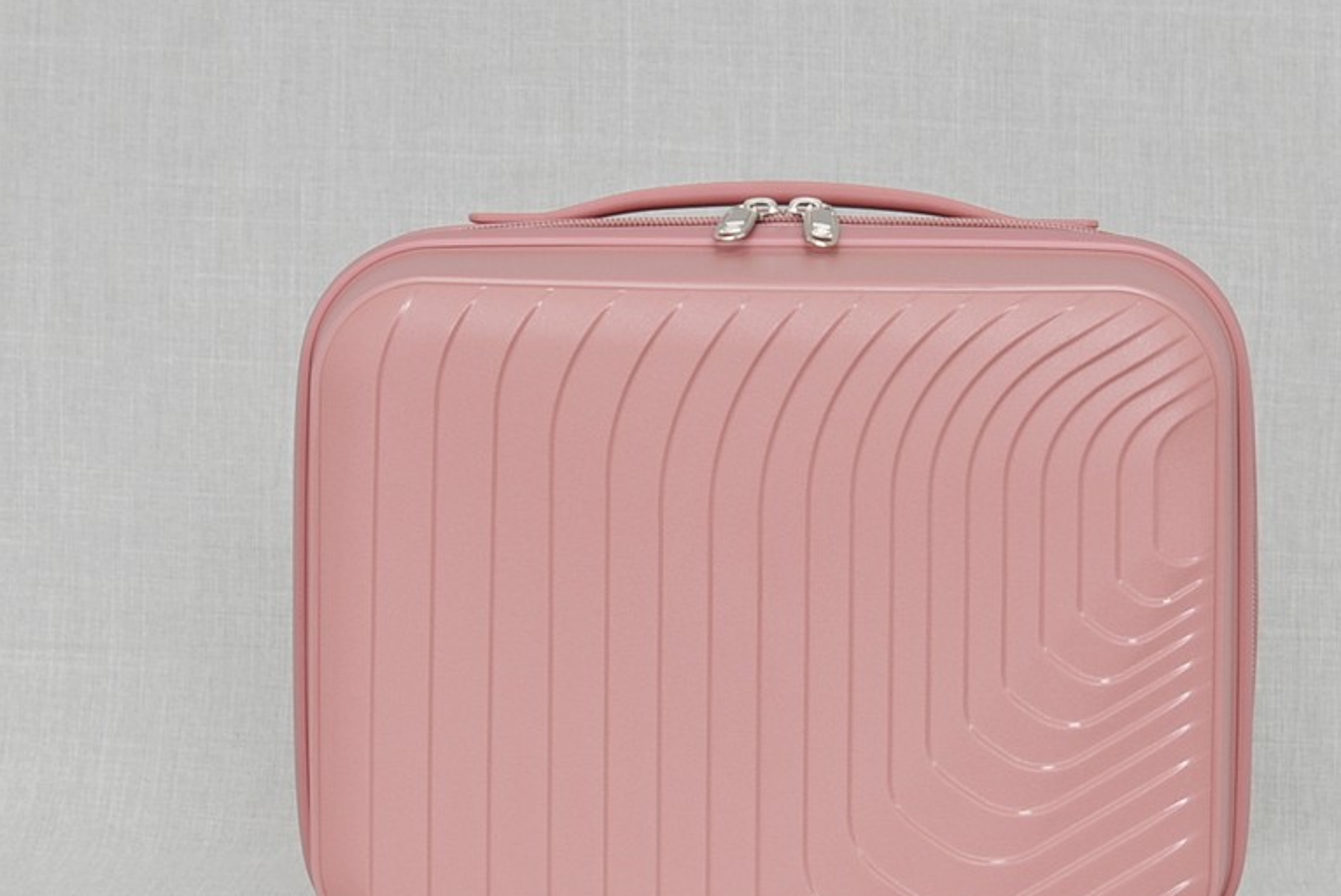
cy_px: 516
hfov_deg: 14.9
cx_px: 781
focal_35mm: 138
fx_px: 5138
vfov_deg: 10.0
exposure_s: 1/60
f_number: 5.6
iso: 100
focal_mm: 55
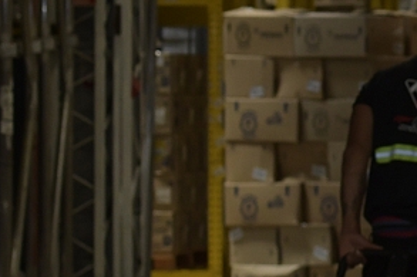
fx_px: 4249
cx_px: 645
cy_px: 141
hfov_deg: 5.6
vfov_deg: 3.7
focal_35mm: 367
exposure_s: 1/125
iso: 1000
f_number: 5
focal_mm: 70
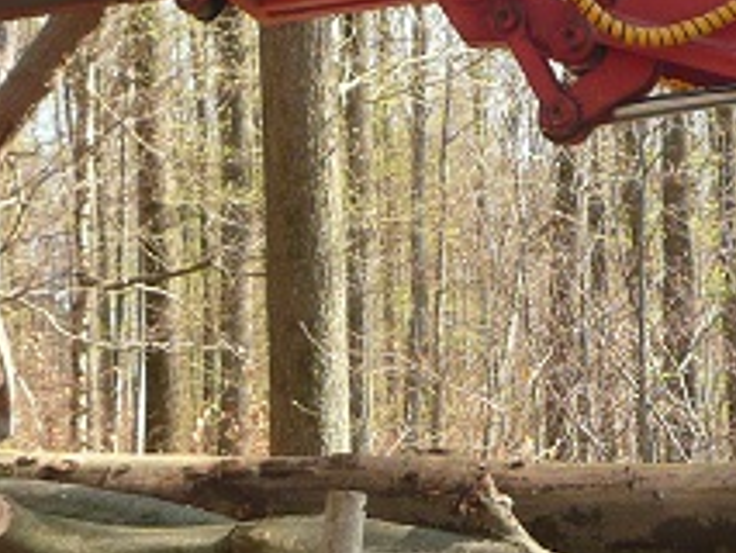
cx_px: 584
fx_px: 2234
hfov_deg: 18.5
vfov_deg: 13.9
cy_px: 518
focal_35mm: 105
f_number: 3.3
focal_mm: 4.6
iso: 100
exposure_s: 1/160
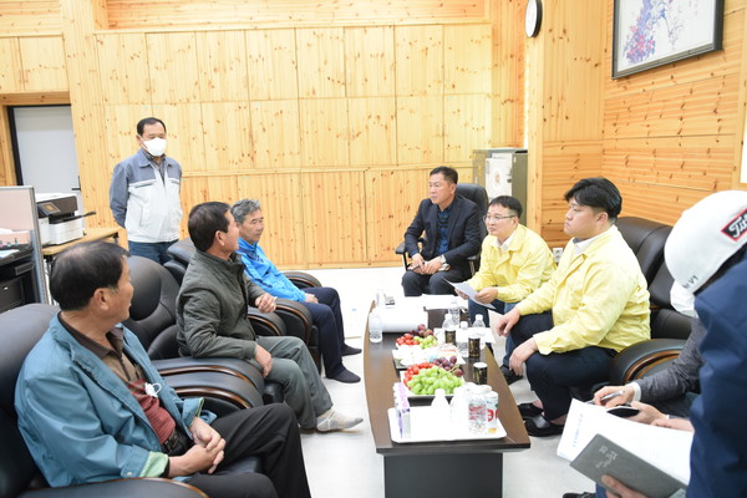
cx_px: 374
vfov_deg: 50.4
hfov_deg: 70.4
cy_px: 249
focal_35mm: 26
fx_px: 529
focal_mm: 17
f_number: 4.5
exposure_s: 1/160
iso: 1600
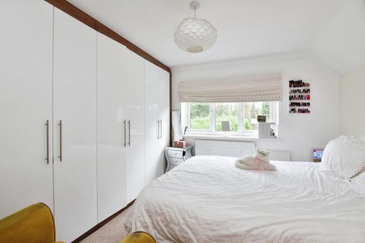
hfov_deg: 96.7
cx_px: 182
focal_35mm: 16
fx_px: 162
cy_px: 122
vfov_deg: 73.8
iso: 500
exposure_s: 1/13
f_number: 7.1
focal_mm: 16
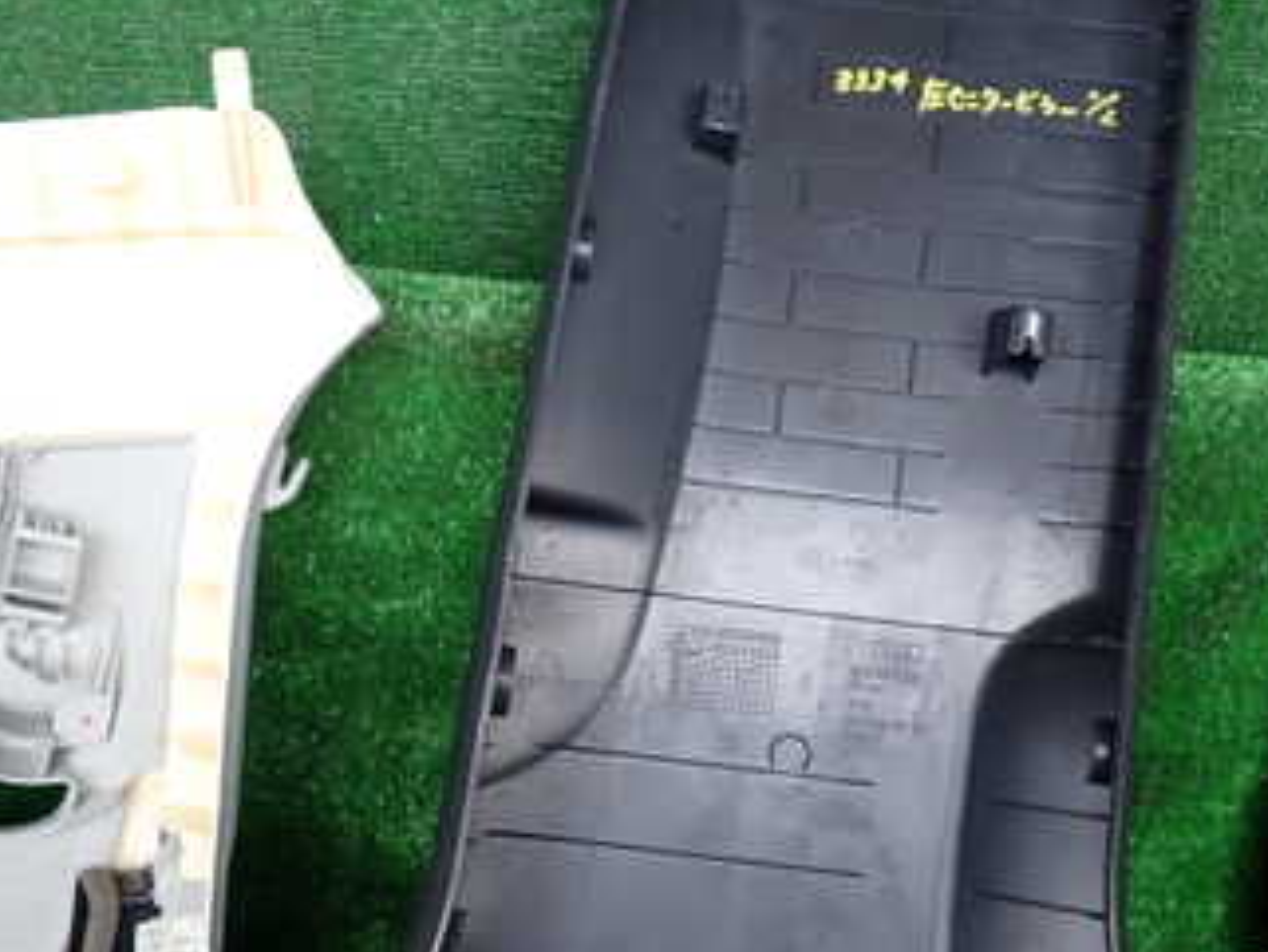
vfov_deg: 26.0
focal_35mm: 56
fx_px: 2052
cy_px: 620
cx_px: 549
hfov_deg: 34.3
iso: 100
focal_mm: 5.4
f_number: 2.3
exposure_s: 1/100
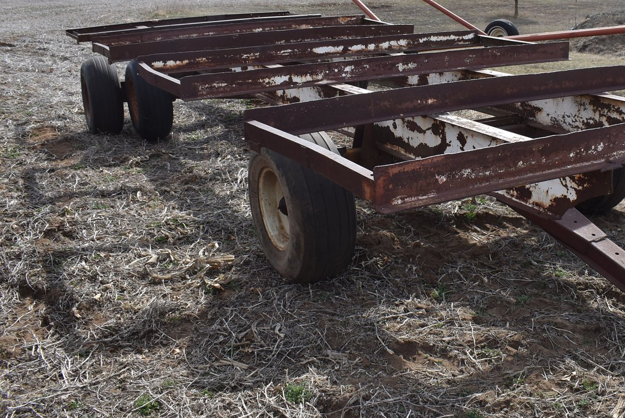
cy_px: 145
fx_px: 712
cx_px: 425
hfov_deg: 46.5
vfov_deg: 32.5
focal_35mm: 41
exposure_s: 1/250
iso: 100
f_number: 8
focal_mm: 18
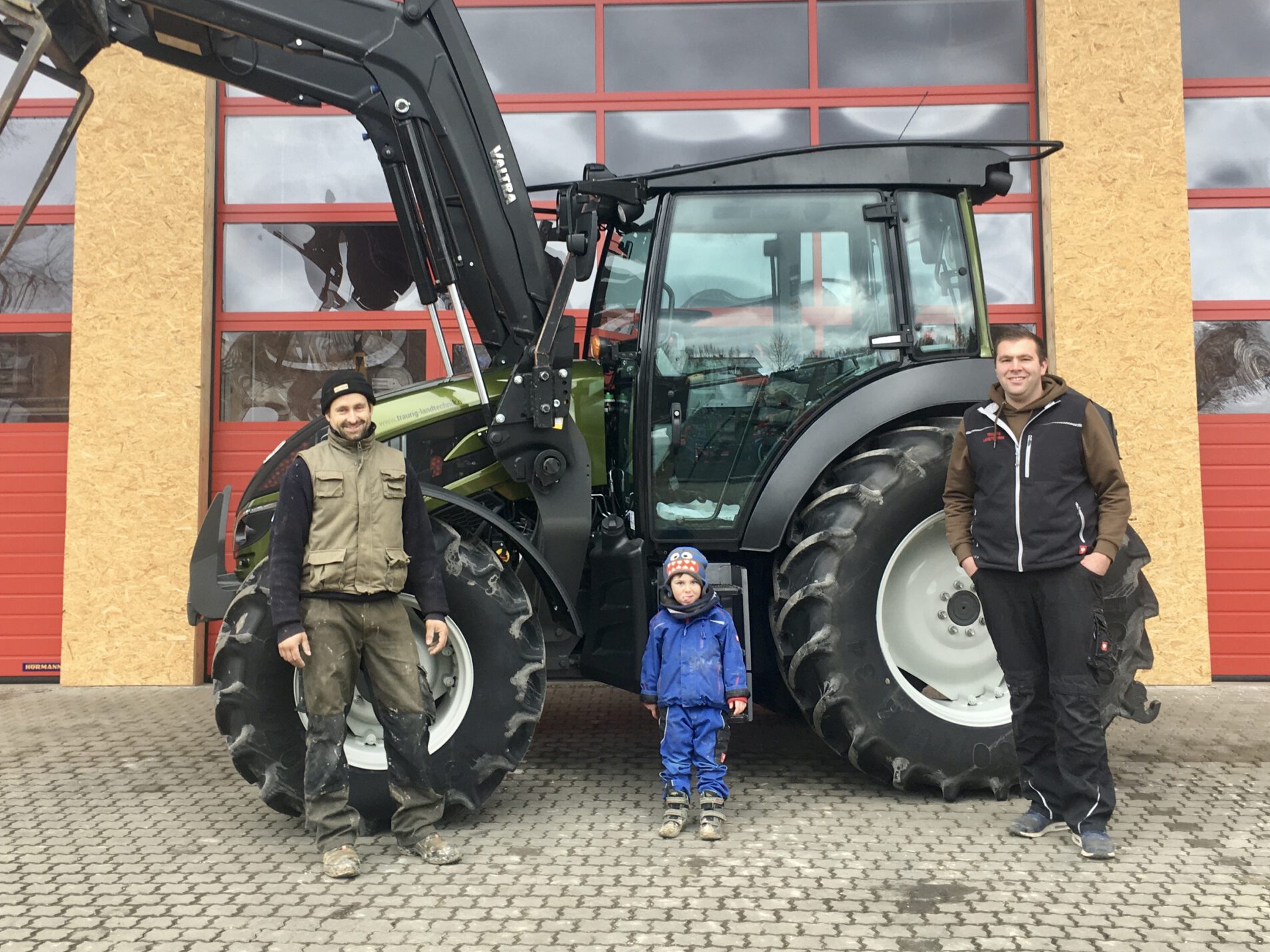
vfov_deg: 36.7
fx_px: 1431
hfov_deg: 47.8
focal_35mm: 39
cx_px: 603
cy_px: 379
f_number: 2.2
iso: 25
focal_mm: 4.15
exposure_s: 1/104
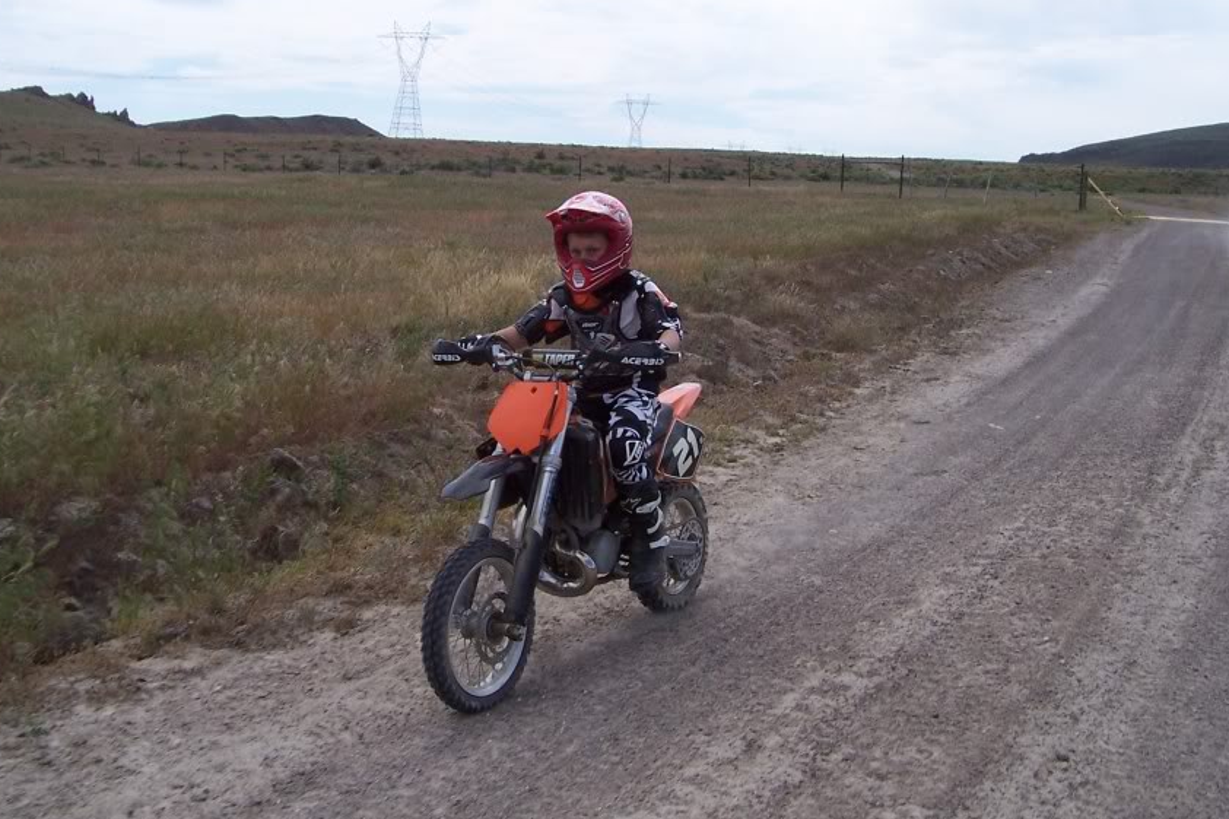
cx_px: 492
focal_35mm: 43
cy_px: 339
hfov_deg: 45.2
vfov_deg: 31.1
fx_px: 1468
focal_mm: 5.6
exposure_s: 1/500
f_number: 5.6
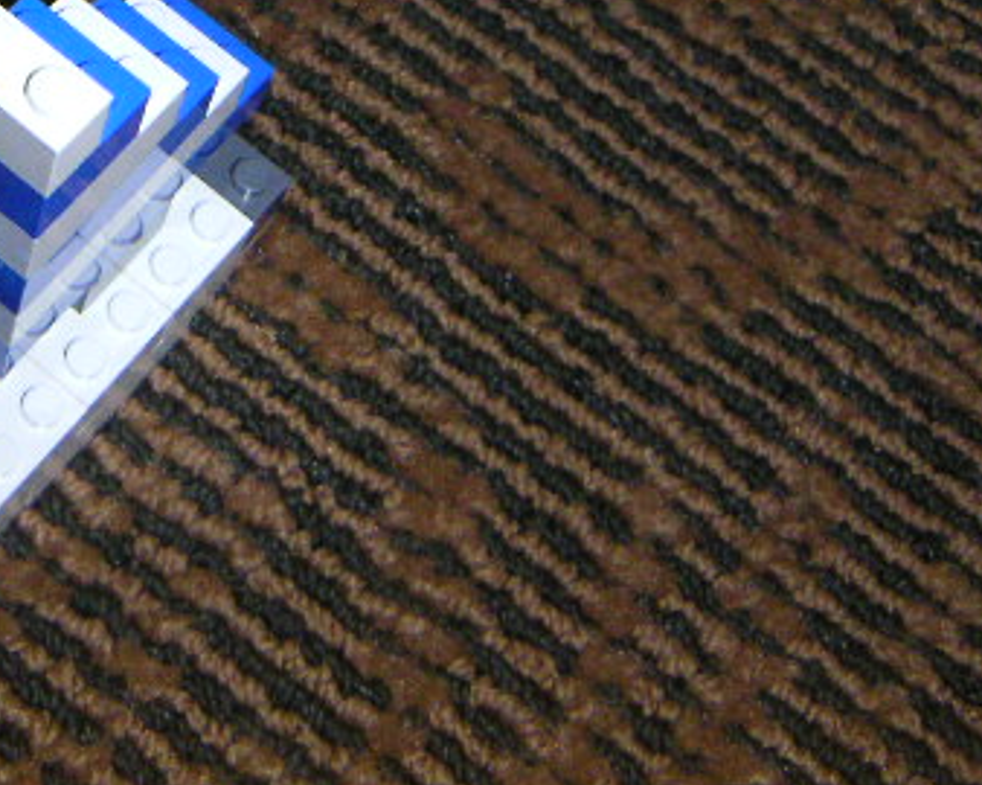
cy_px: 119
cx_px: 192
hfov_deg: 25.3
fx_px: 2149
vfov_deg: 20.4
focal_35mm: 74
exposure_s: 1/45
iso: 400
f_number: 6.7
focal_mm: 5.3
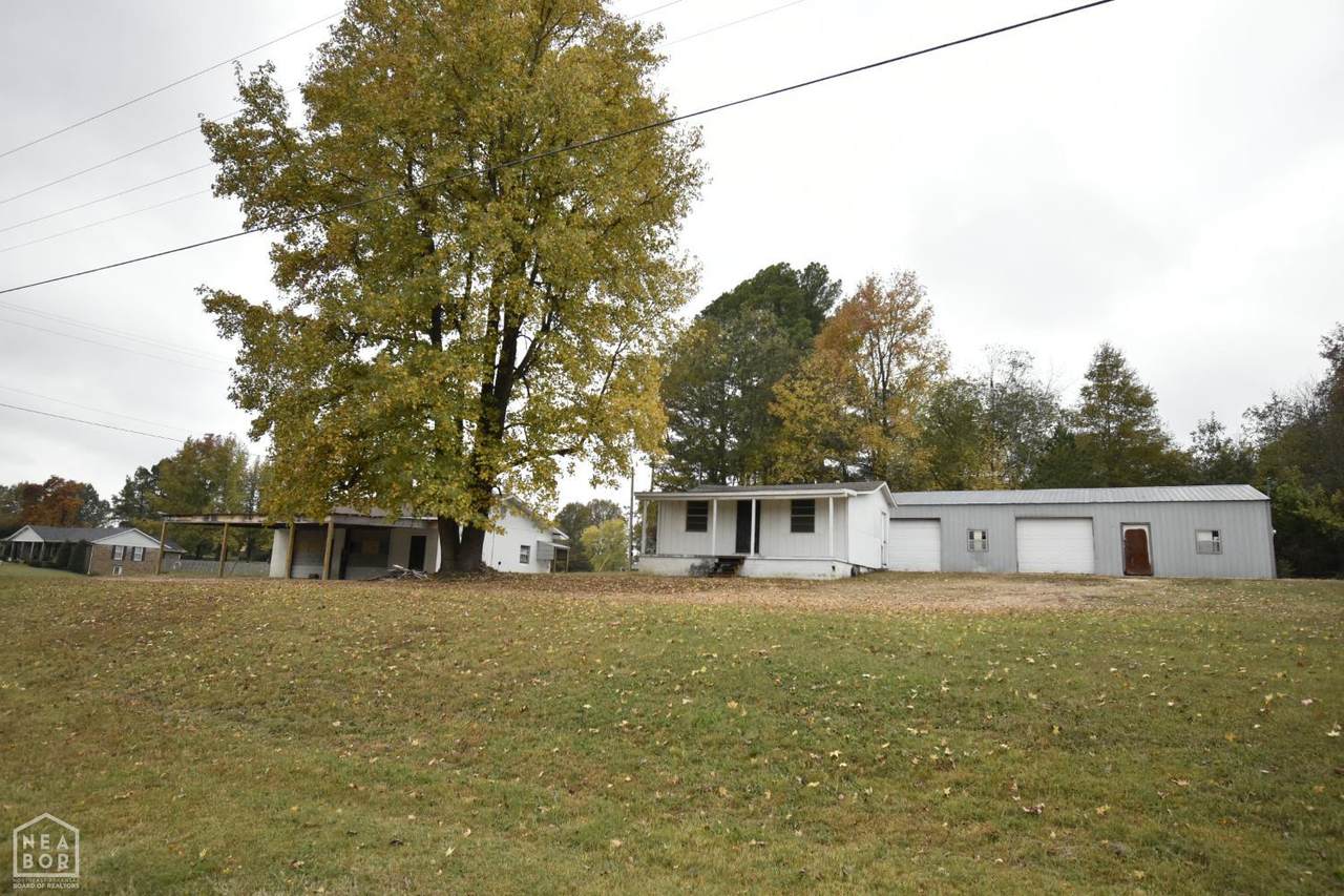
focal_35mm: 21
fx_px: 784
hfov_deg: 81.2
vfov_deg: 59.5
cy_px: 448
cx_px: 672
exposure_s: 1/2500
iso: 1250
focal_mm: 14
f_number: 5.6
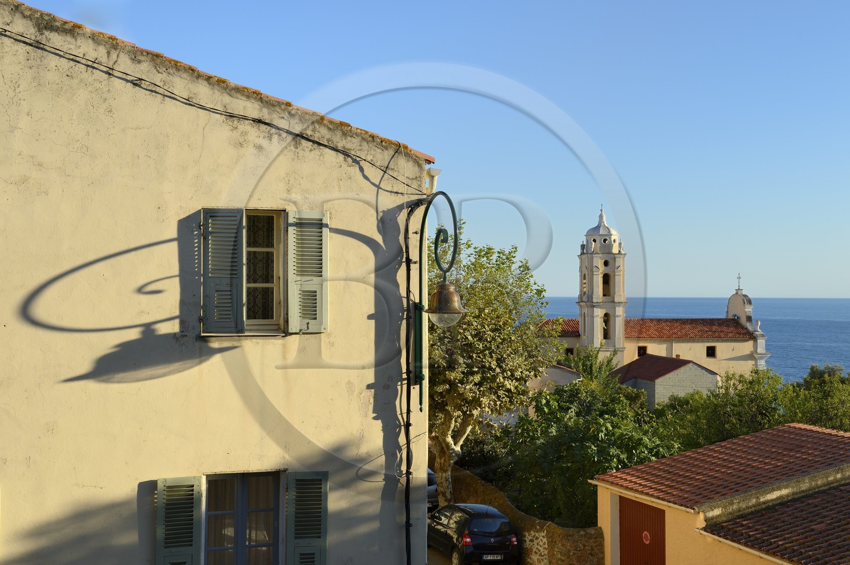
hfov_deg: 44.5
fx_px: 1038
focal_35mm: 44
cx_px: 425
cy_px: 282
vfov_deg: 30.5
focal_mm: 44
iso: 200
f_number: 11
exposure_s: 1/160
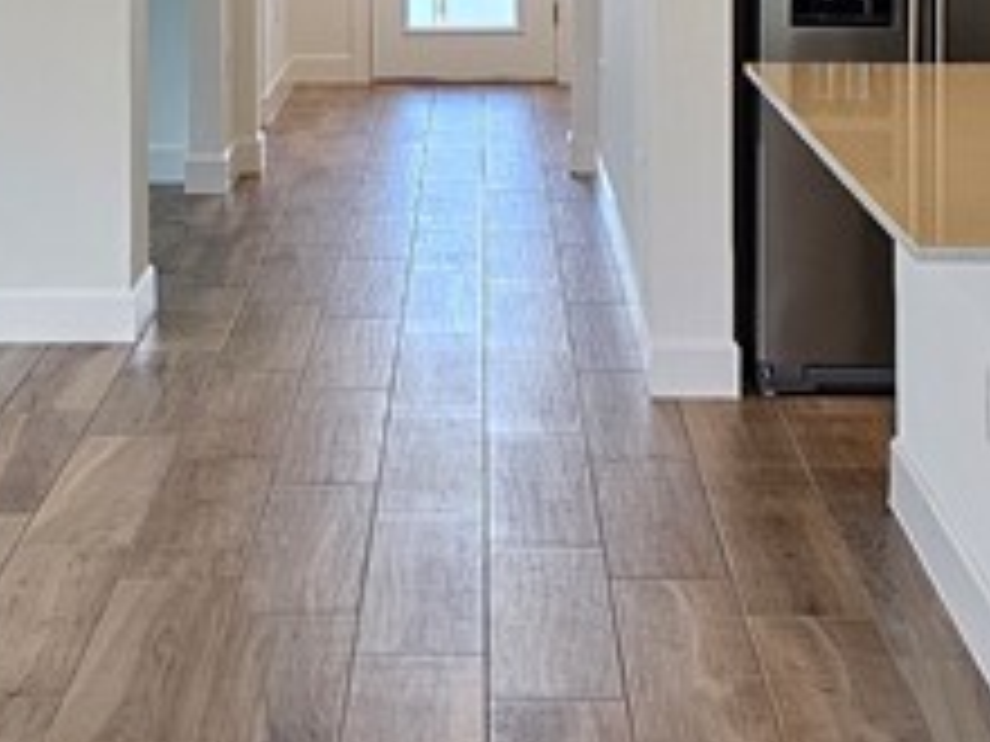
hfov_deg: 18.3
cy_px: -85
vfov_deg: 13.5
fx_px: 3060
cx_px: 364
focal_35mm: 107
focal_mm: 6.3
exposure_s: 1/120
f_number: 1.7
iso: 125
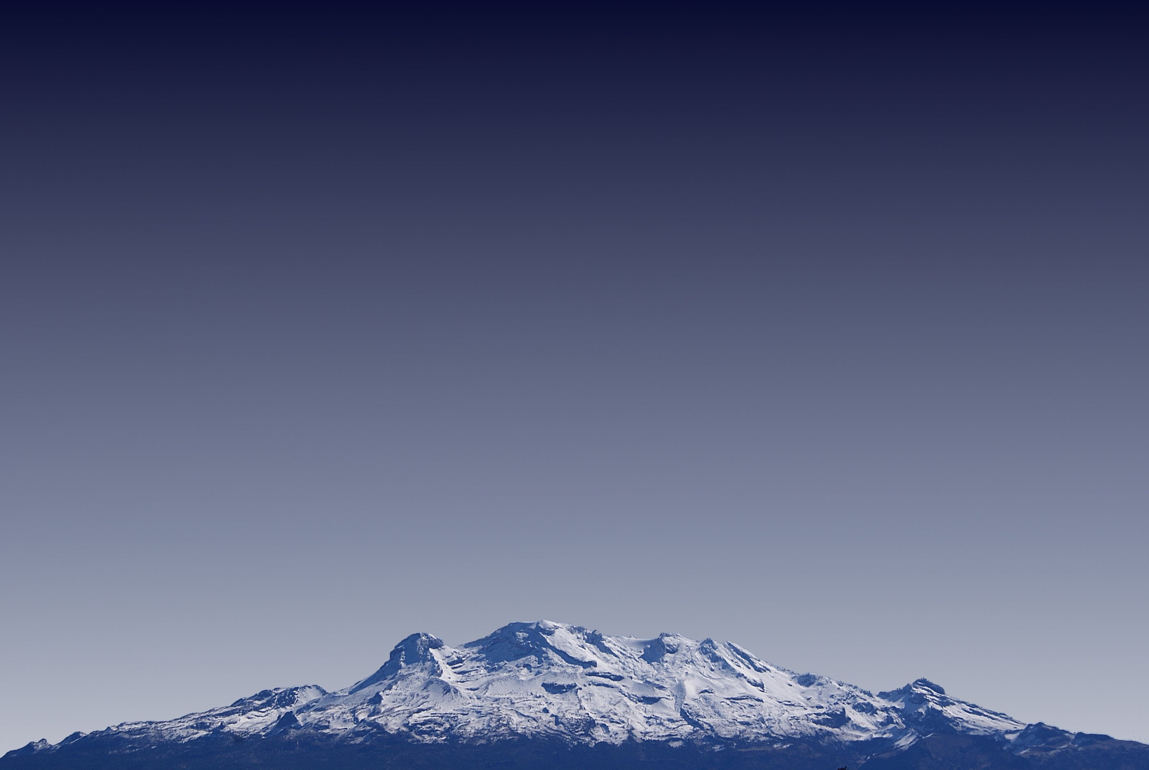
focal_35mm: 105
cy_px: 385
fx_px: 3356
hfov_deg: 19.4
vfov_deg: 13.1
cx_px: 574
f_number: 13
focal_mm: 70
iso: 100
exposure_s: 1/250
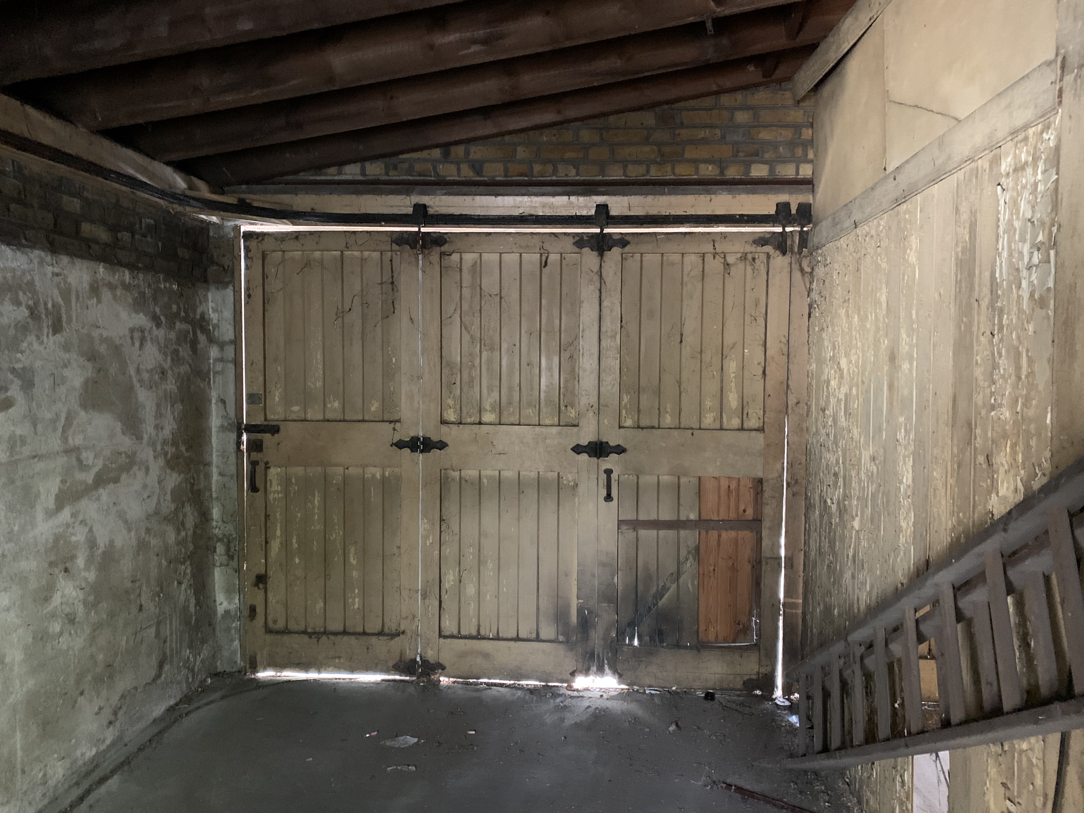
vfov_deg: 53.1
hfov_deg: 67.3
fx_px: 814
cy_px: 406
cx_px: 542
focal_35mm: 26
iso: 800
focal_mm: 4.25
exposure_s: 1/29
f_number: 1.8
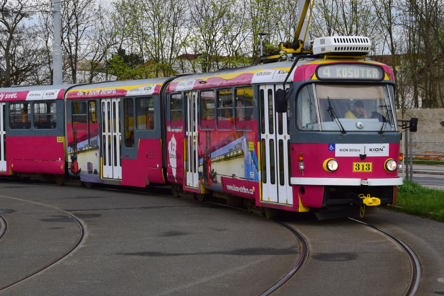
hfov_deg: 18.3
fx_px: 1381
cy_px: 68
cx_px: 185
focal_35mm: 112
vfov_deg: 12.2
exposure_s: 1/500
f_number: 6.3
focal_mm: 48
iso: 400
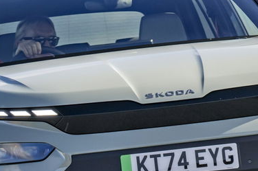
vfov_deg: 2.3
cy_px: 65
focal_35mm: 599
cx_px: 131
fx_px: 4287
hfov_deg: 3.4
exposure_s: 1/200
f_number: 7.1
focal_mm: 125
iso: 200
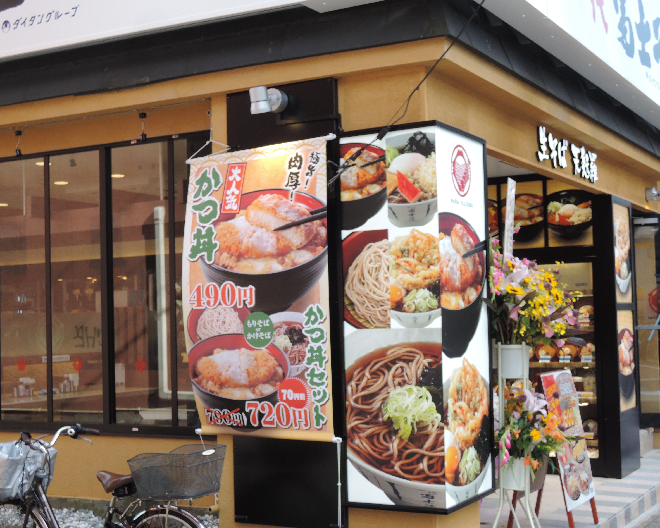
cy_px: 268
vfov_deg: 28.6
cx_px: 343
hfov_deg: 35.4
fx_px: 1035
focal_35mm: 53
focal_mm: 10.7
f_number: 4
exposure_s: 1/80
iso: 80
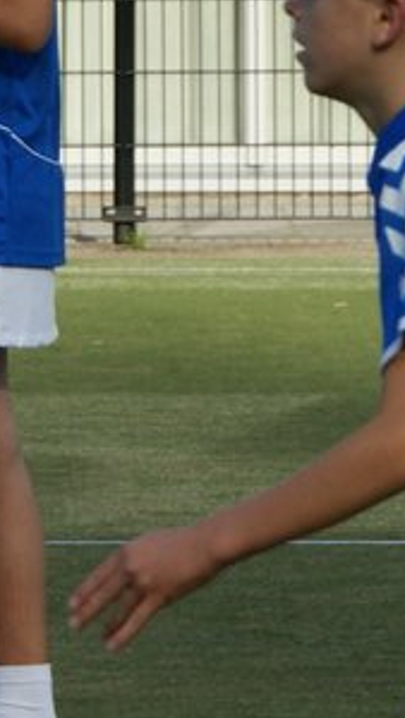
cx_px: -398
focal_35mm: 533
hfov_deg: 2.3
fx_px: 10166
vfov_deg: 4.0
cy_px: 218
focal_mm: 85
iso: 200
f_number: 9
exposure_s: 1/400
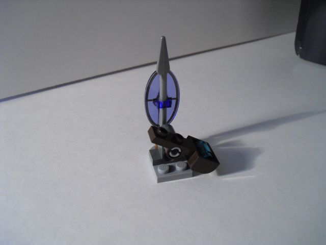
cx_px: 163
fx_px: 339
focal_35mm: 36
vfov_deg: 39.7
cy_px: 122
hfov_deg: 51.4
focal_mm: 6.3
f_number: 3.1
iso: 400
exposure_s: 1/60
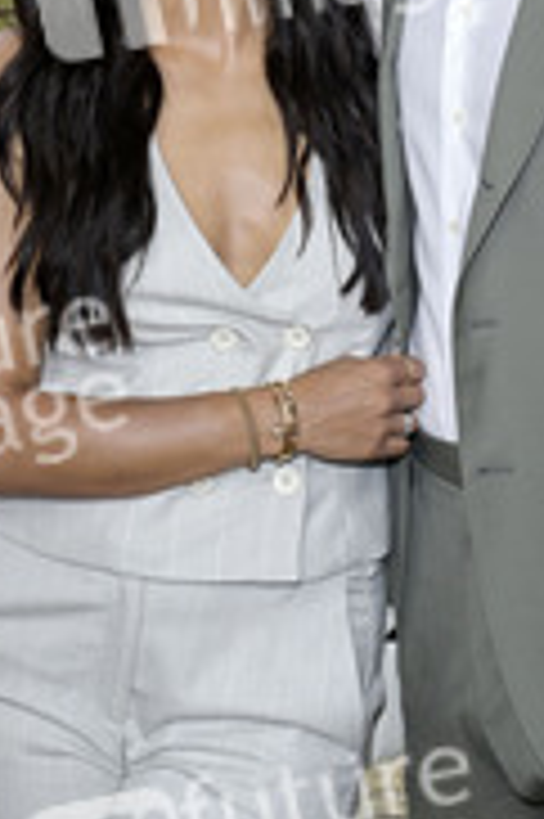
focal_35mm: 114
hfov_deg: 12.0
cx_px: 387
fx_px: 2589
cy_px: 180
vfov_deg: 17.8
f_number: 8
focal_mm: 52
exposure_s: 1/250
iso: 500
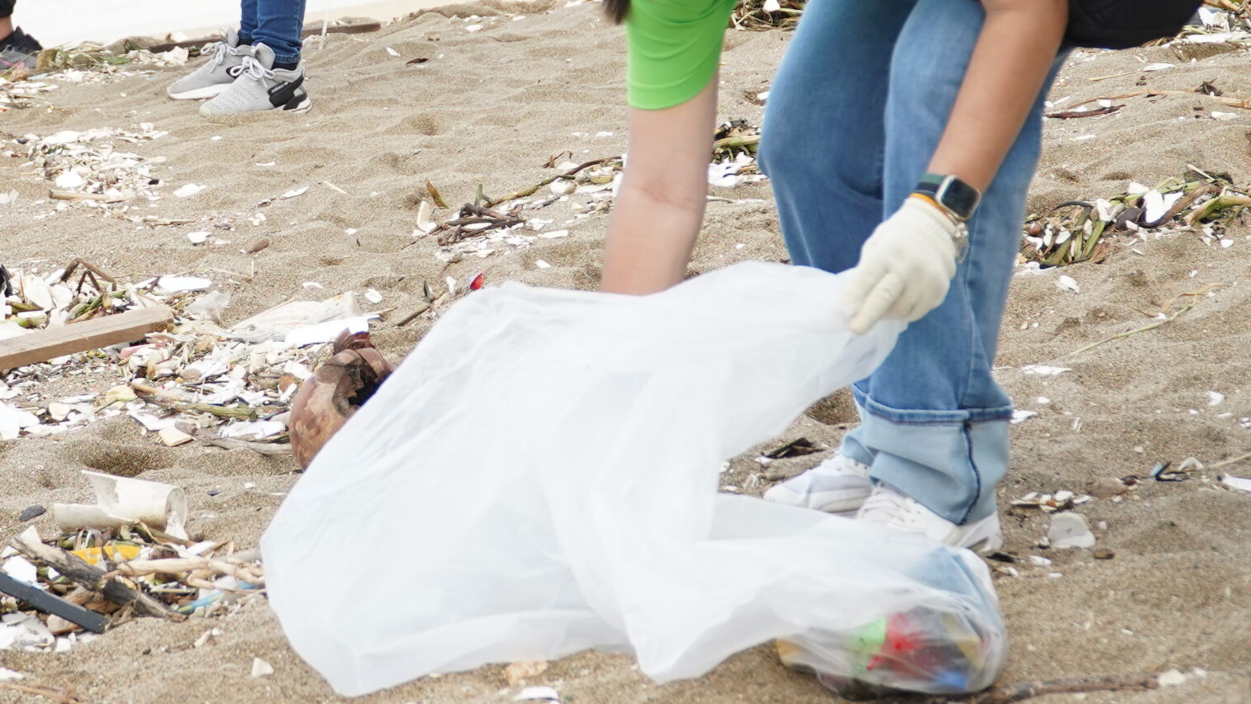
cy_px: 77
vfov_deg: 10.2
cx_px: 376
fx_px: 3915
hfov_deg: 18.1
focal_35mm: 118
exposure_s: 1/500
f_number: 4
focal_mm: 45
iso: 250
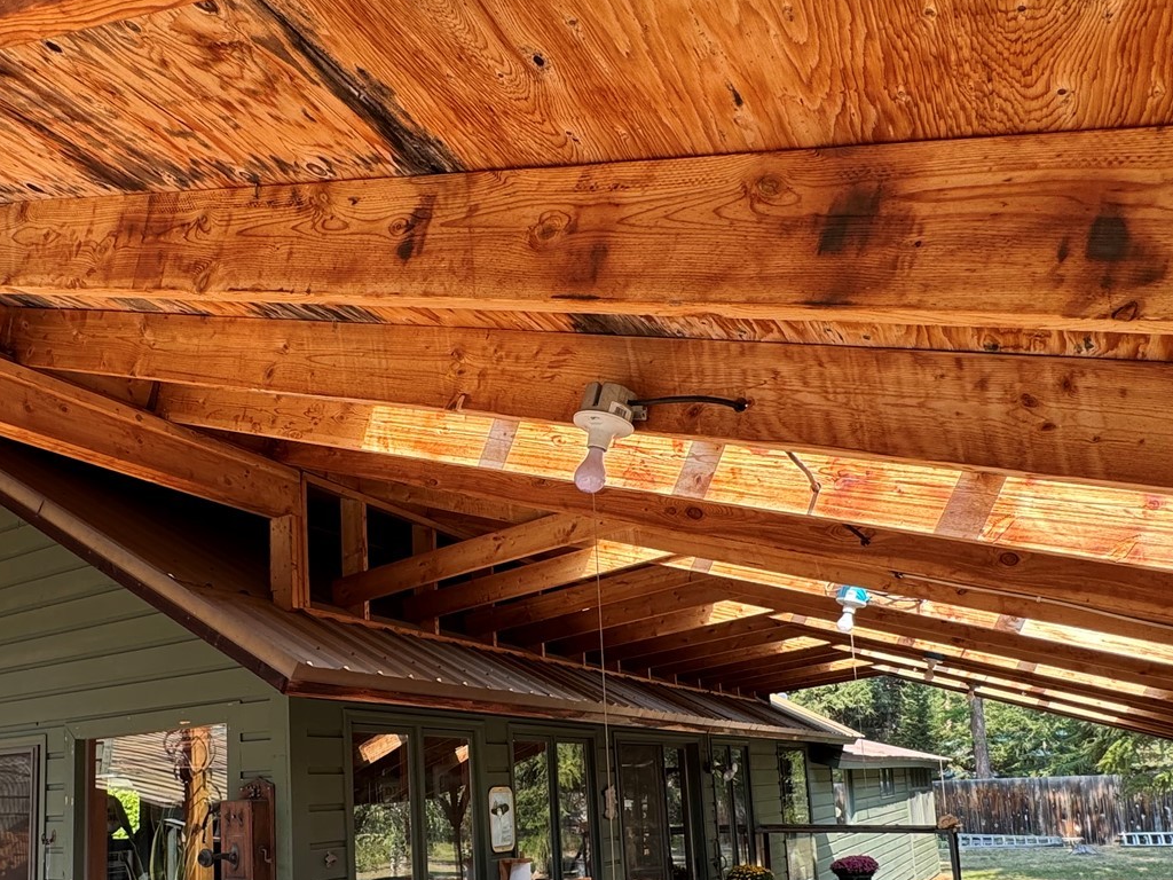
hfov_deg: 62.6
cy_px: 673
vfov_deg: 47.7
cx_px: 439
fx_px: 949
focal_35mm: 28
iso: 40
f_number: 2.2
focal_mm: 2.22
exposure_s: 1/115
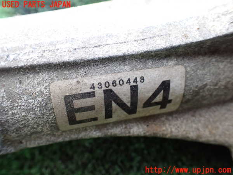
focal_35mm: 30
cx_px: 116
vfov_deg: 46.8
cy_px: 88
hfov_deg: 60.0
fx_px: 202
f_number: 2.3
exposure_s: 1/125
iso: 640
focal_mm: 5.4
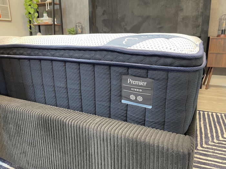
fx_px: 163
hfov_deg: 69.4
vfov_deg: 54.9
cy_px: 84
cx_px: 113
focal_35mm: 25
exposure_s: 1/60
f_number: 1.6
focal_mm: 5.1
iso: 250
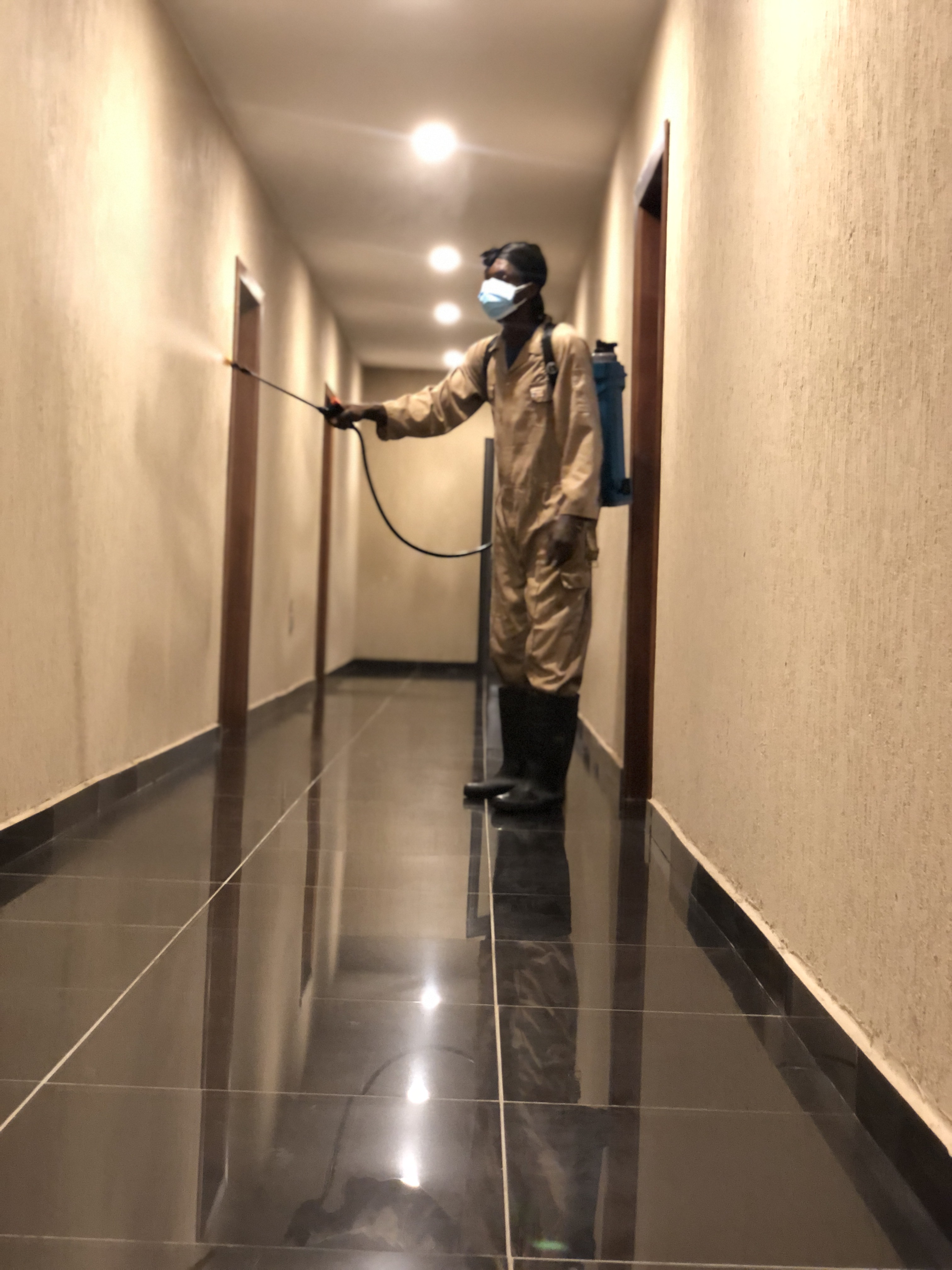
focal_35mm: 52
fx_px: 1907
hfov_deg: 28.0
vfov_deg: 36.8
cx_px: 476
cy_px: 635
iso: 160
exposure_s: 1/8
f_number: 2.4
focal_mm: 6
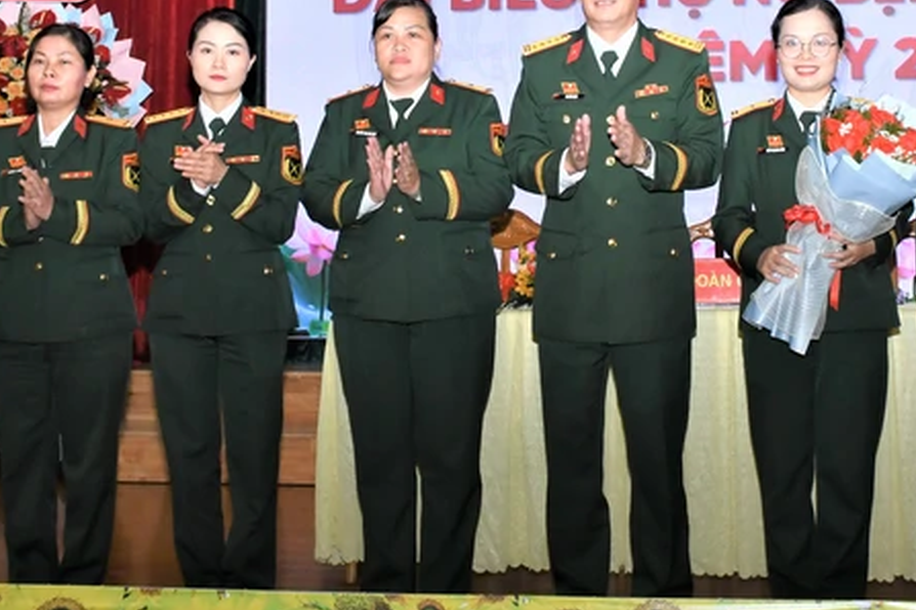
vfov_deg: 22.7
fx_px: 1501
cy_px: 120
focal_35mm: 59
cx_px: 739
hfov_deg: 32.9
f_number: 11
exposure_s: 1/125
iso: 1000
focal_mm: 22
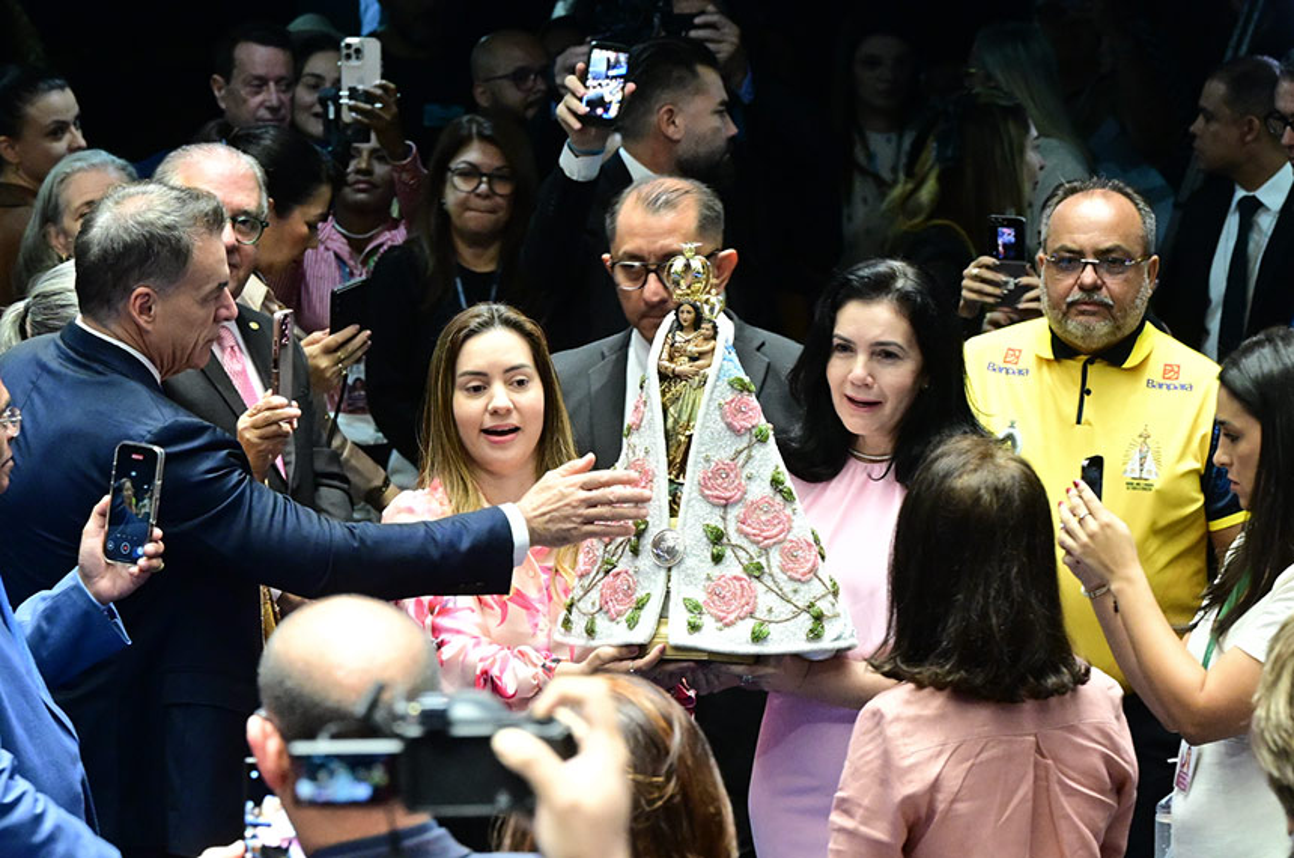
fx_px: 4843
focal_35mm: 135
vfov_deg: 10.1
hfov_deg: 15.2
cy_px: 429
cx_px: 647
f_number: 5
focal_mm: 90
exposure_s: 1/80
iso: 4000
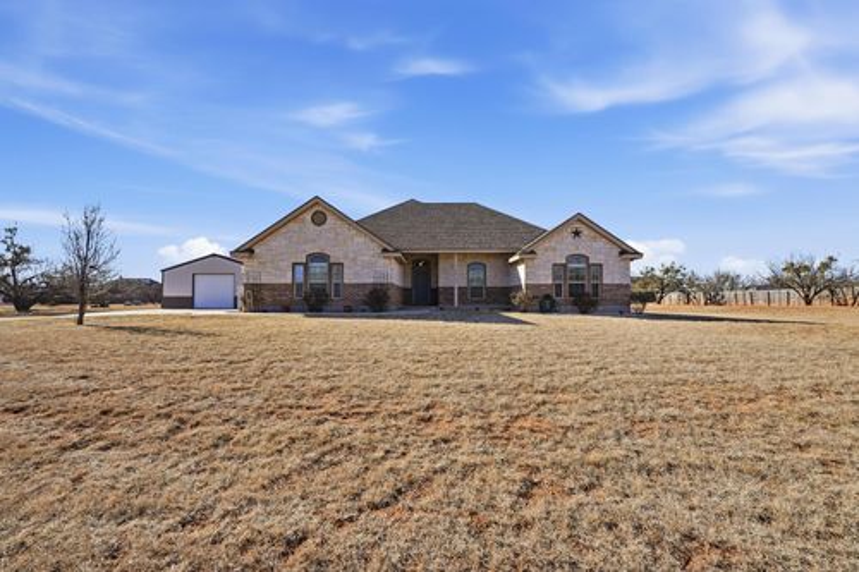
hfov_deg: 96.8
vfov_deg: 73.7
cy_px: 286
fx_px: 382
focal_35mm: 16
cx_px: 430
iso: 200
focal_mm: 16
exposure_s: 1/6400
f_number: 9
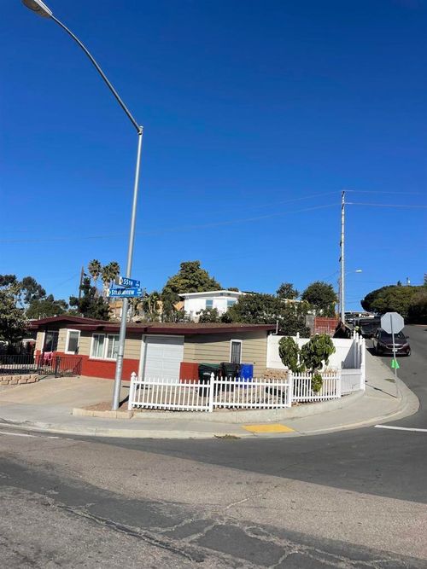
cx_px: 214
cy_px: 284
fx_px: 428
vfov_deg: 67.3
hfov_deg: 53.0
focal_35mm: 26
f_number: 1.6
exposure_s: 1/5917
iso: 32
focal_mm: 5.1
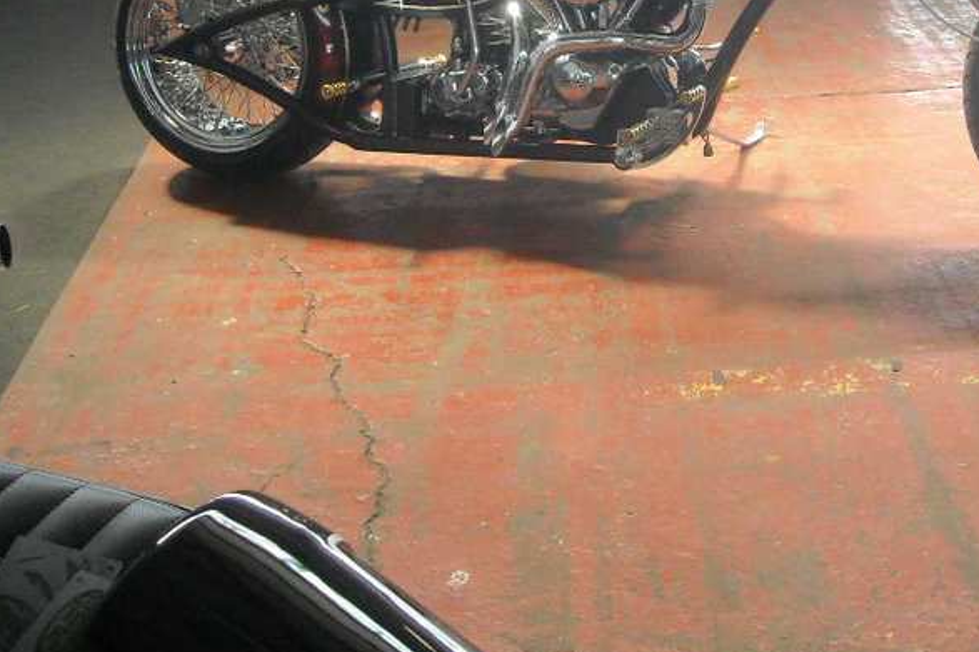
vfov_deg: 21.4
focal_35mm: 62
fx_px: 1685
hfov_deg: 32.2
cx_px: 630
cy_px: 75
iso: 366
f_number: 2.8
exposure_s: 1/129
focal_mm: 5.7
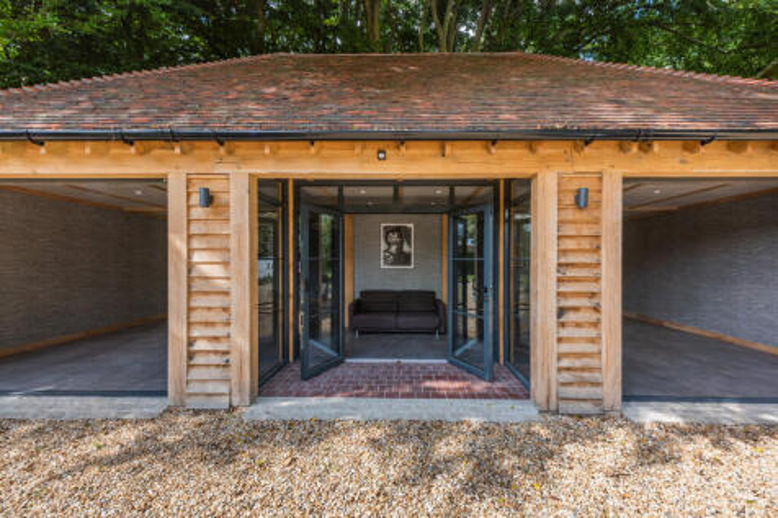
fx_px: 302
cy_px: 259
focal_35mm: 14
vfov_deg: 81.2
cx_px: 389
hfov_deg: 104.3
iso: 100
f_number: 11
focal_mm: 14
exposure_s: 1/160
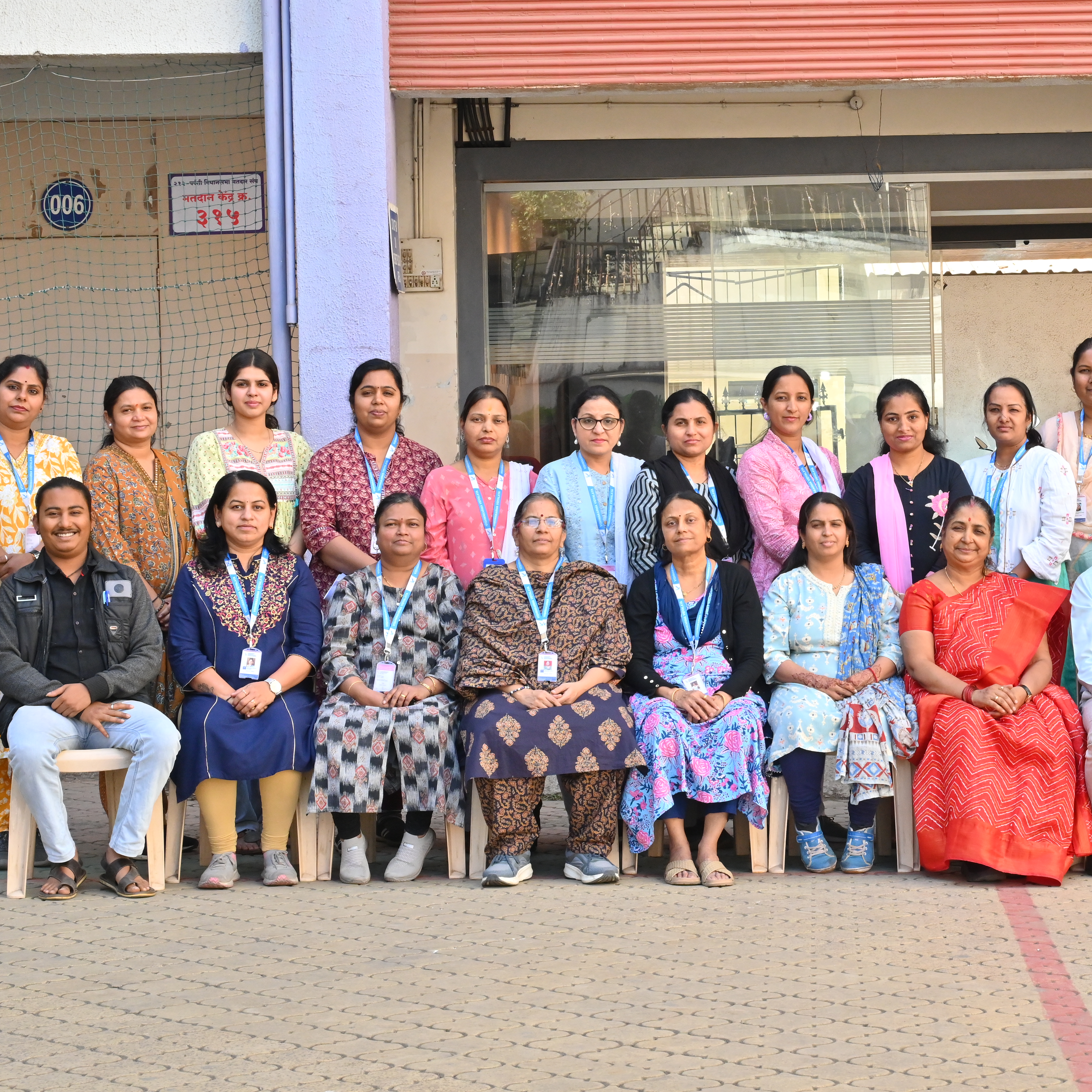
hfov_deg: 20.8
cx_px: 941
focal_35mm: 82
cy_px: 383
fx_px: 2927
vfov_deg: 21.1
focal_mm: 46
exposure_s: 1/200
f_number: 10
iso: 640
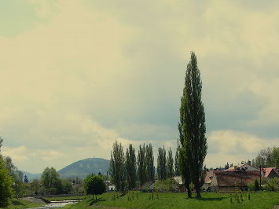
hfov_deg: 25.8
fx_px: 604
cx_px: 195
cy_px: 198
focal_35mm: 75
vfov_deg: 19.2
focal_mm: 6.3
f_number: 6.3
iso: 100
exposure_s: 1/640
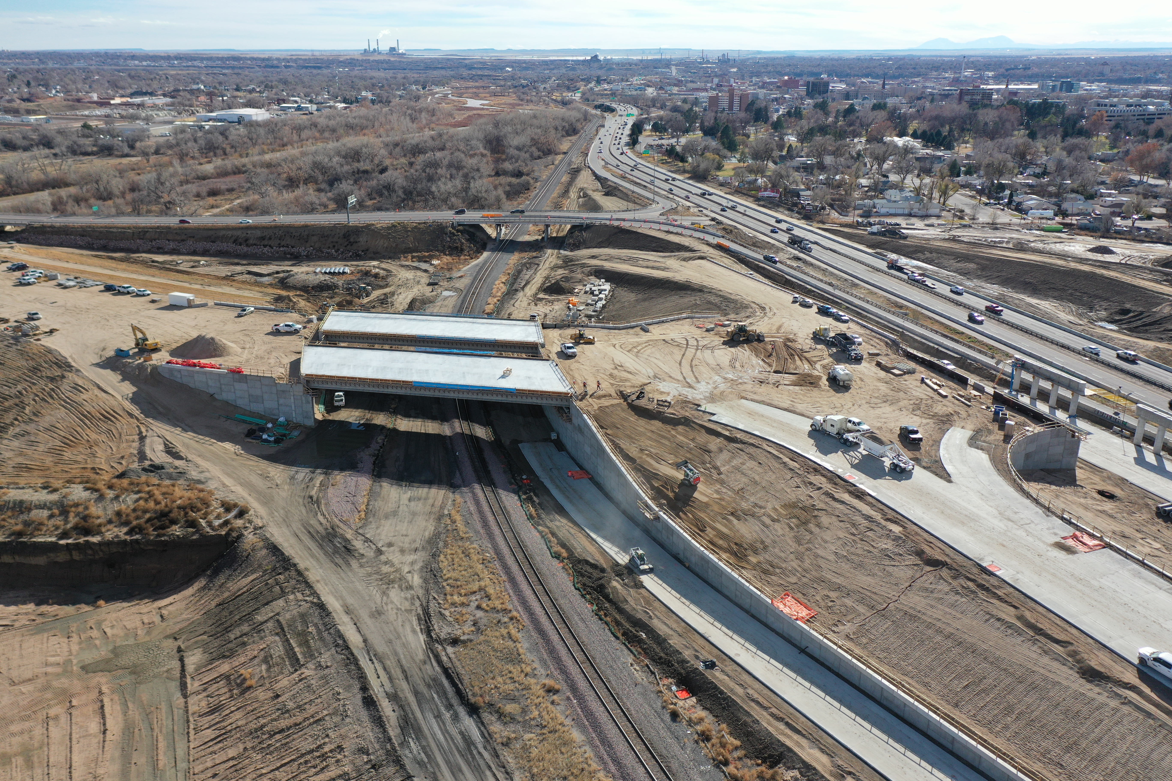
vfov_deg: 46.4
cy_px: 390
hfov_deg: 65.5
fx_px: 911
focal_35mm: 28
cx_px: 586
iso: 100
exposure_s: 1/60
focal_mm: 10.26
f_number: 3.5
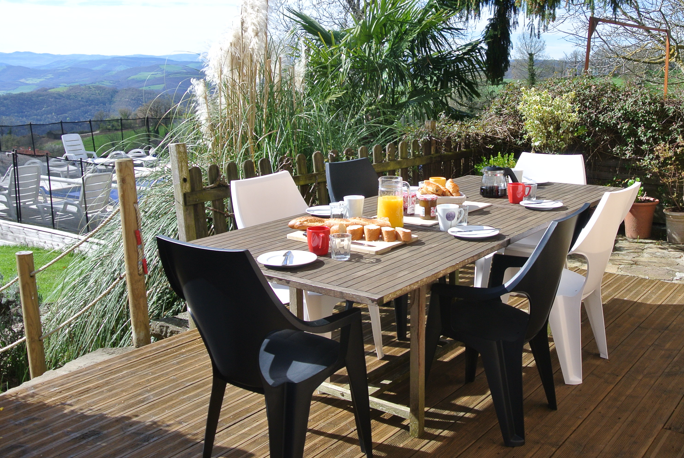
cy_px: 213
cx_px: 407
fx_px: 723
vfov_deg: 35.1
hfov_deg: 50.4
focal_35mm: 38
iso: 100
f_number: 4.5
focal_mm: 11
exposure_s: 1/400
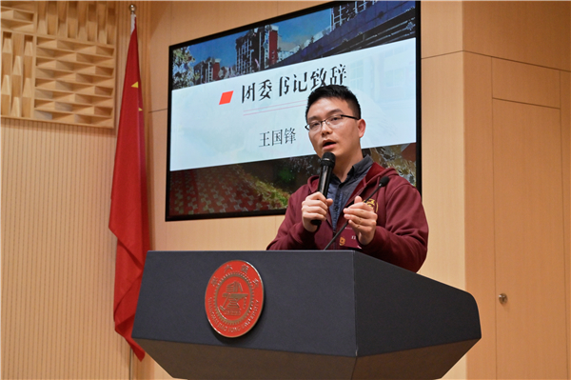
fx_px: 840
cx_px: 286
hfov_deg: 37.5
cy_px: 190
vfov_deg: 25.5
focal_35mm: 53
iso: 2000
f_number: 6.3
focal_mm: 53
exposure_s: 1/200
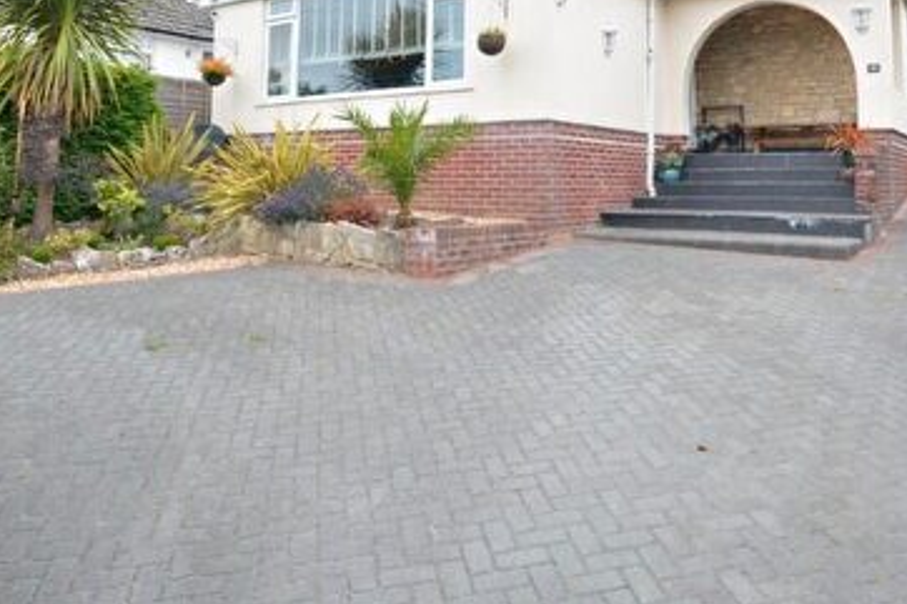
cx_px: 509
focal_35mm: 29
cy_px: 115
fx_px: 730
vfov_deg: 42.8
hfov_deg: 63.5
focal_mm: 10
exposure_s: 1/125
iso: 400
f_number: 8
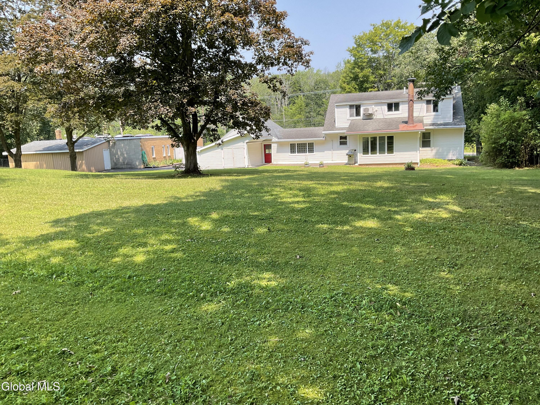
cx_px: 270
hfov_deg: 61.7
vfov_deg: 48.2
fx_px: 452
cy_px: 202
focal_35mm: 29
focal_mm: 3
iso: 16
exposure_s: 1/409
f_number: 1.8
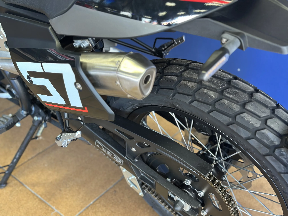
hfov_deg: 39.7
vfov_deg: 30.3
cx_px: 144
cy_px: 108
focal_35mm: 48
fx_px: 399
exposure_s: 1/33
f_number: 1.78
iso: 400
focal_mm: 6.86
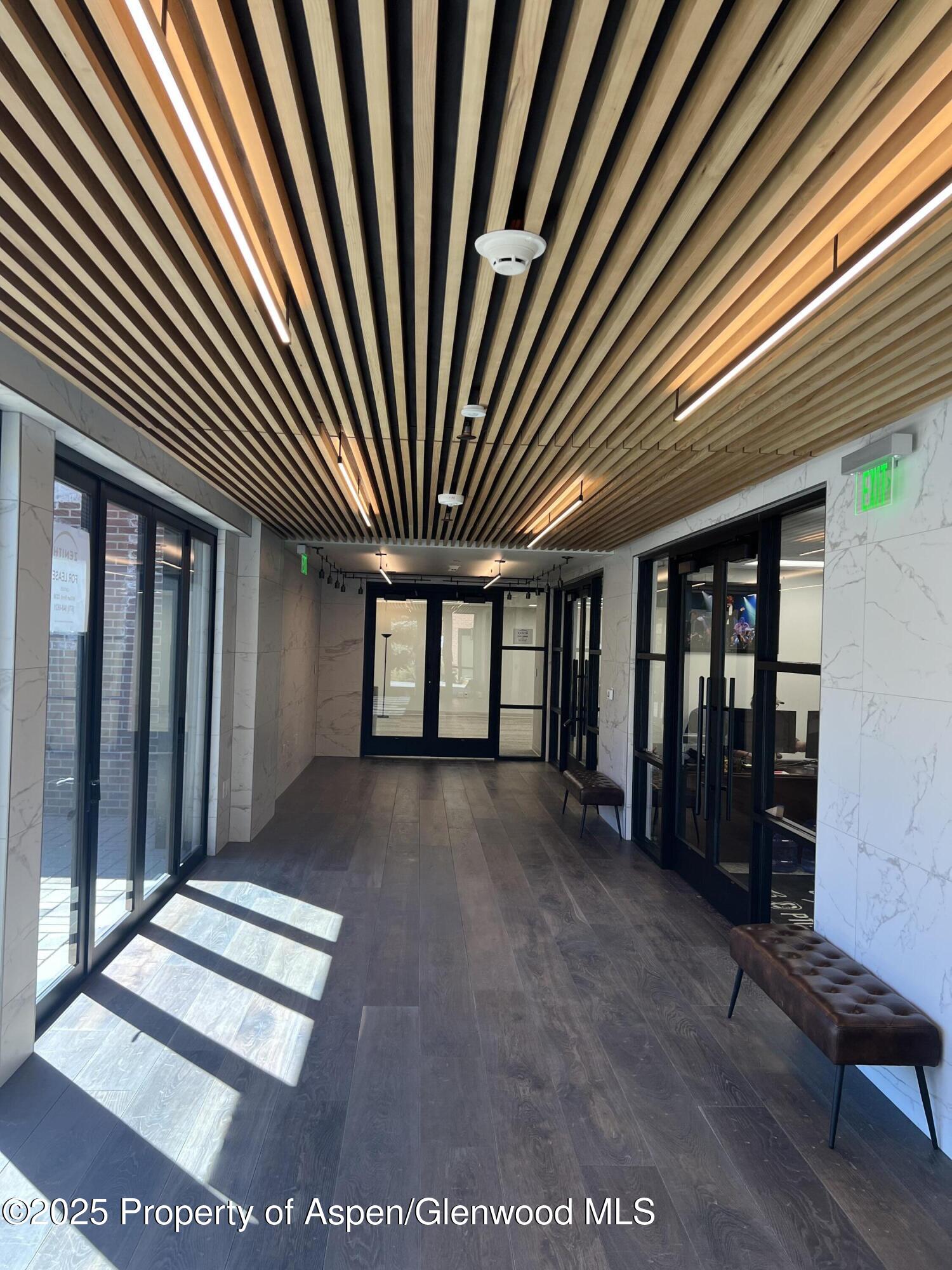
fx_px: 953
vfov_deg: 67.3
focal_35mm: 26
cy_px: 635
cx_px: 476
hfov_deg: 53.1
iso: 50
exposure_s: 1/170
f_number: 1.5
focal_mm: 5.7
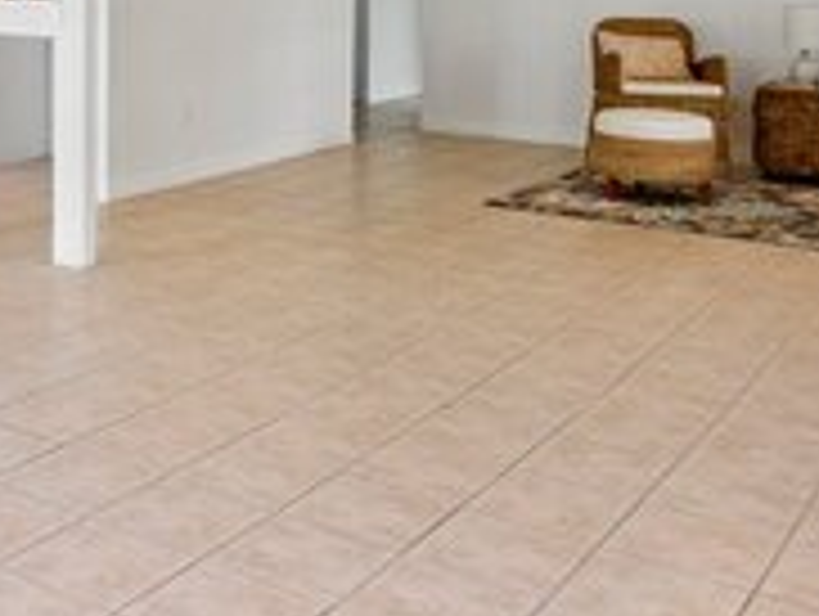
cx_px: -45
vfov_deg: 25.4
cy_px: -34
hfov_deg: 32.0
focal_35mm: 54
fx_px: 1279
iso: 640
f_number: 10
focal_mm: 16
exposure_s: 1/25
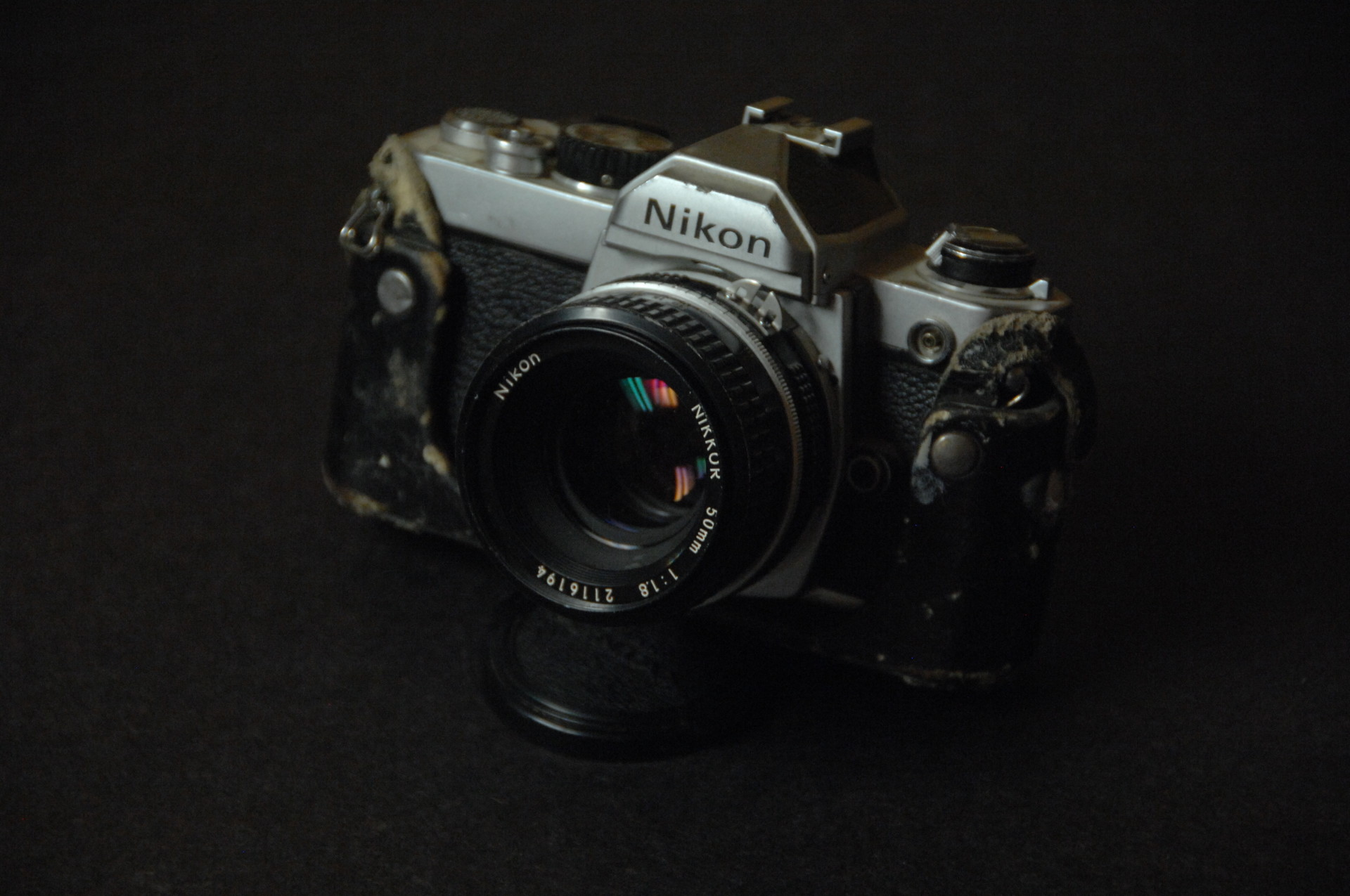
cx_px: 675
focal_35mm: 195
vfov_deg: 7.0
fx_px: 7303
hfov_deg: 10.6
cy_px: 448
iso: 800
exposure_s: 1/30
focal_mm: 130
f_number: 5.6
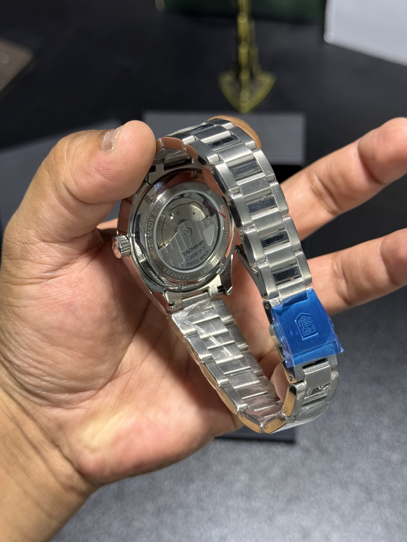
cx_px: 204
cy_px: 271
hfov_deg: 30.3
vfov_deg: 39.7
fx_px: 752
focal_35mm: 48
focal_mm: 6.76
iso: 200
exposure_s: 1/50
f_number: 1.78
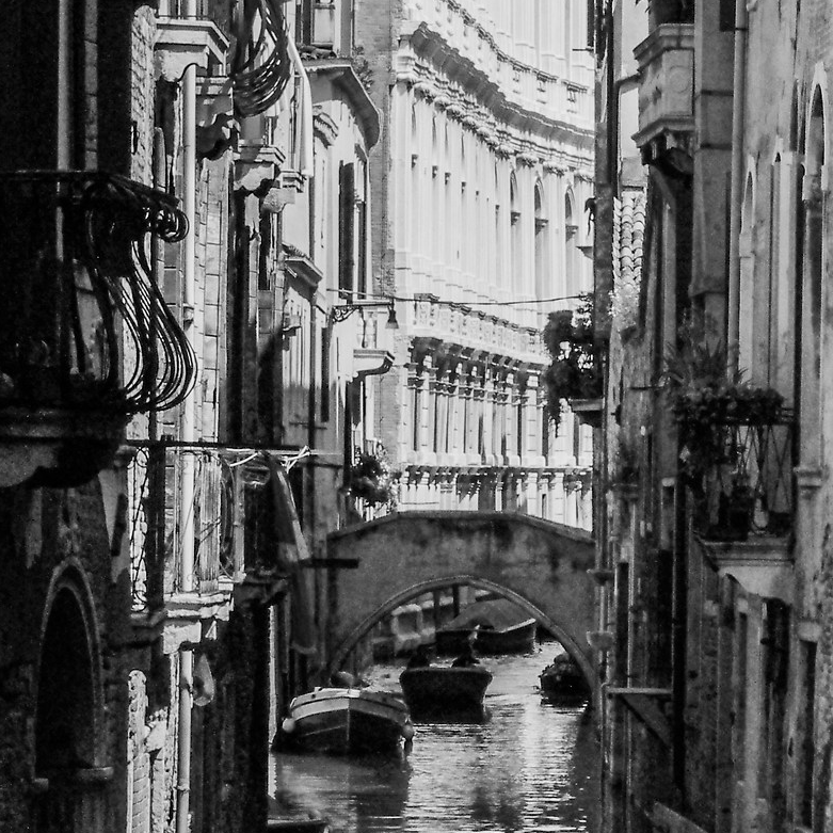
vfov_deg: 8.2
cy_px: 319
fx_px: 5826
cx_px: 506
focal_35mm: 214
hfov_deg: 8.2
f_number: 13
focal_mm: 55
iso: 3200
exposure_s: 1/2000
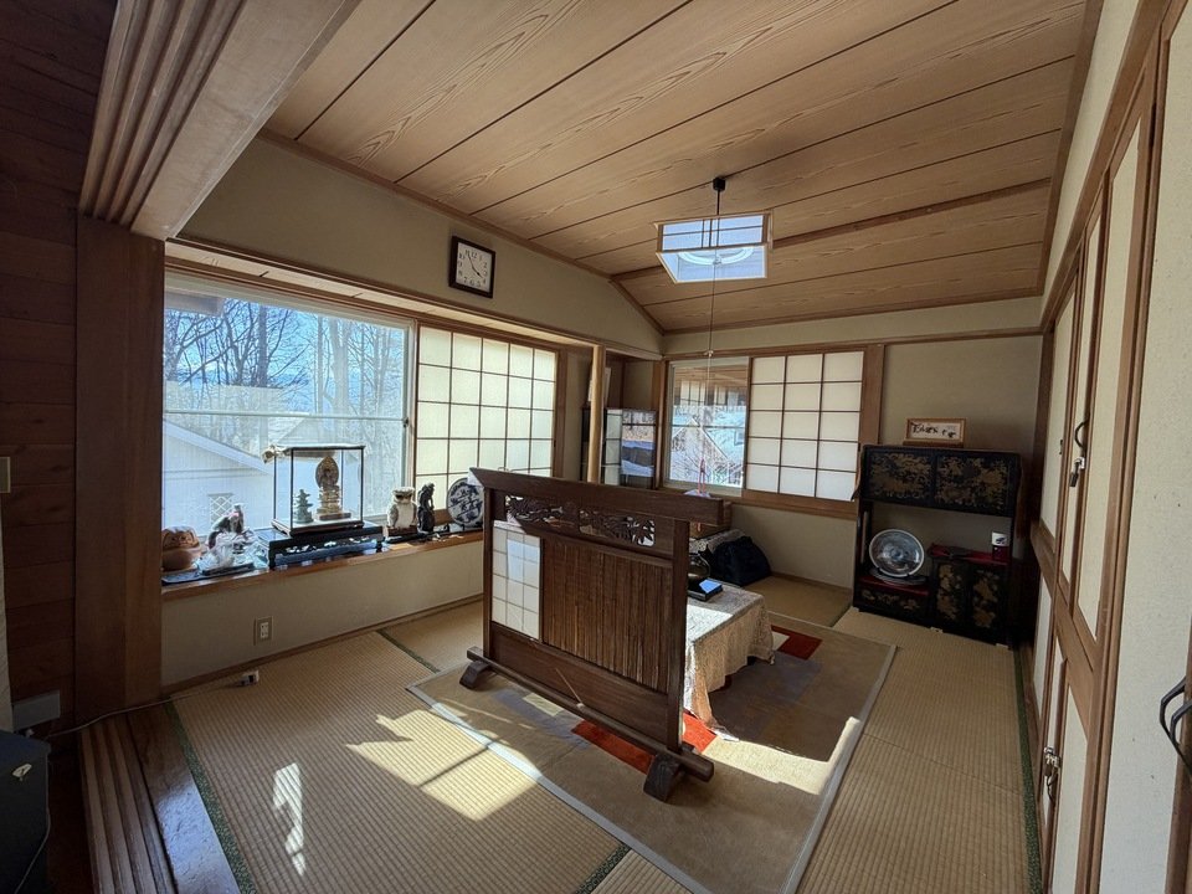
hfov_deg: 102.1
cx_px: 596
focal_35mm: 14
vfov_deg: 85.7
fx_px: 482
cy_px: 447
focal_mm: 2.2
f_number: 2.2
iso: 80
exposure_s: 1/121
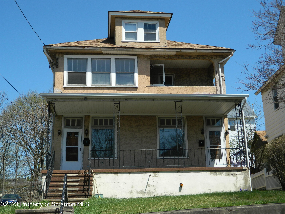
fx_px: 387
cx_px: 142
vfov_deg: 30.9
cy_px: 107
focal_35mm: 47
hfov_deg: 40.4
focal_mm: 8.4
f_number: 3.6
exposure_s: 1/800
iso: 80
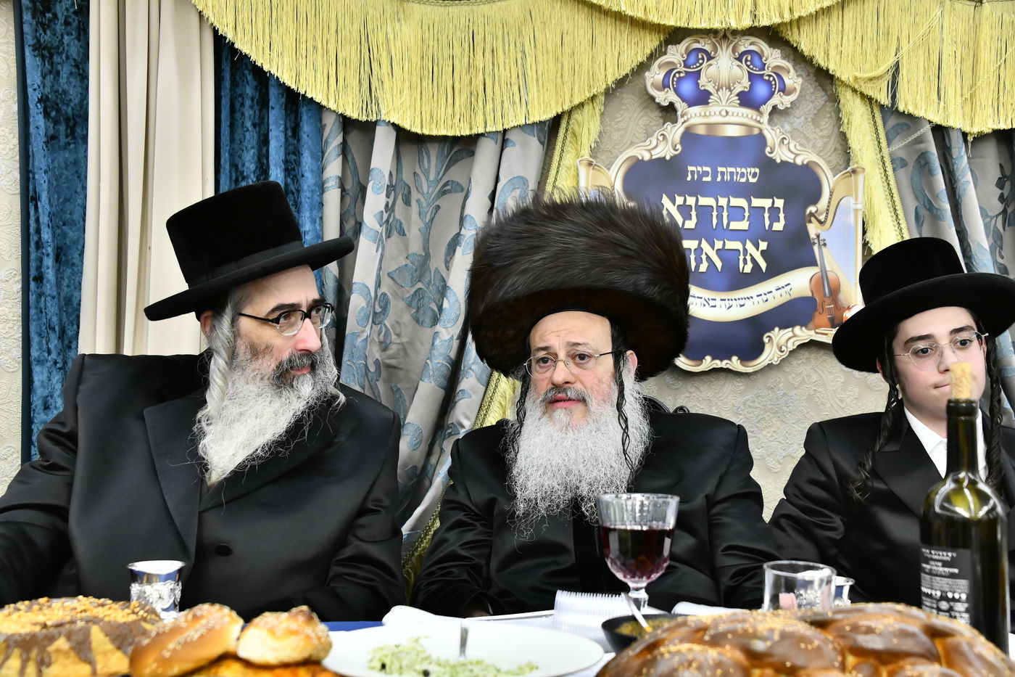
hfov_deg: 39.6
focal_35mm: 50
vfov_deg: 27.0
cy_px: 338
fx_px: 1409
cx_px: 508
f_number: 5.6
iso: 2000
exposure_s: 1/125
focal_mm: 50
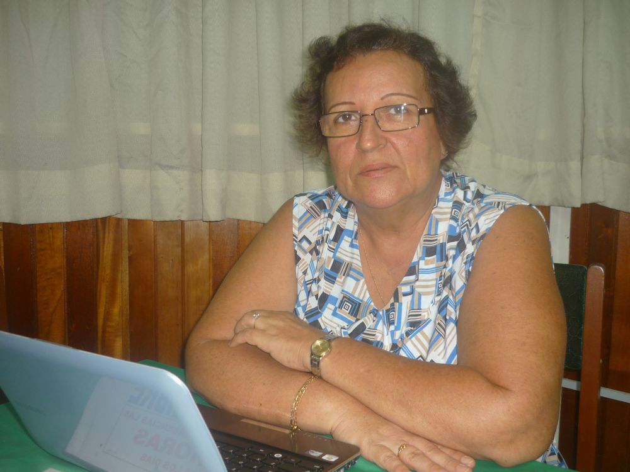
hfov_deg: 55.4
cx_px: 315
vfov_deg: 42.9
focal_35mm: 33
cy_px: 236
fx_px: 601
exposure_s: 1/30
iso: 100
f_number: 2.8
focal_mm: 5.5
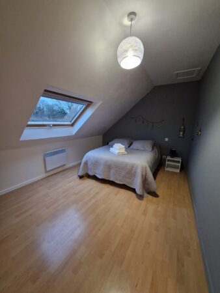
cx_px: 110
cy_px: 146
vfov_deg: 106.2
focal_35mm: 13
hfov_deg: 90.0
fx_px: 110
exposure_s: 1/33
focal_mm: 1.74
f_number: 2.2
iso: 640
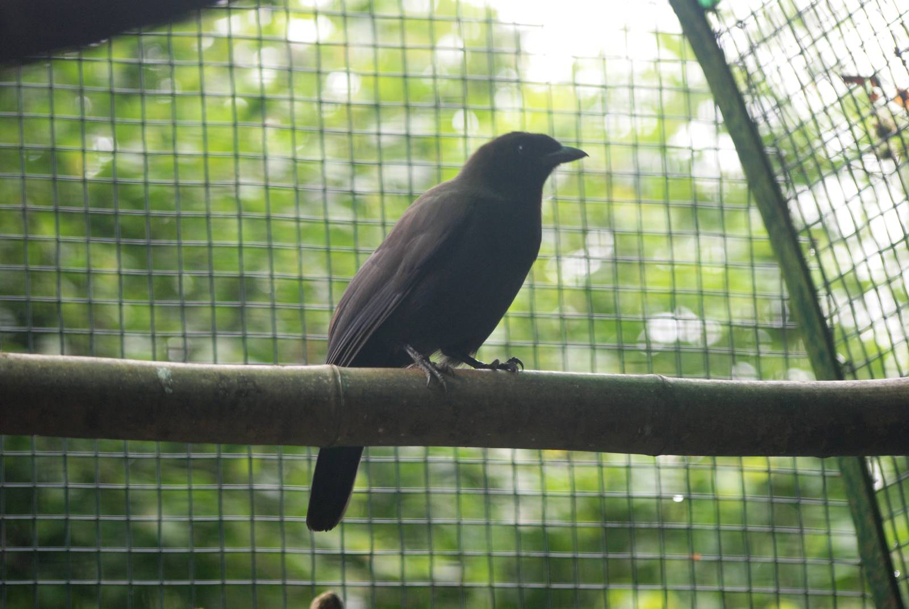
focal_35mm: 165
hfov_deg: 12.4
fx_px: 4171
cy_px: 304
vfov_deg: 8.3
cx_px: 454
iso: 400
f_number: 4.2
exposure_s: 1/125
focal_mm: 110
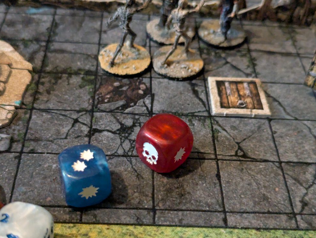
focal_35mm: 50
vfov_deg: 29.2
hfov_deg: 38.1
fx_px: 457
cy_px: 120
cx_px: 153
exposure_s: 1/65.4
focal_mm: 6.81
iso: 1647
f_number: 1.85
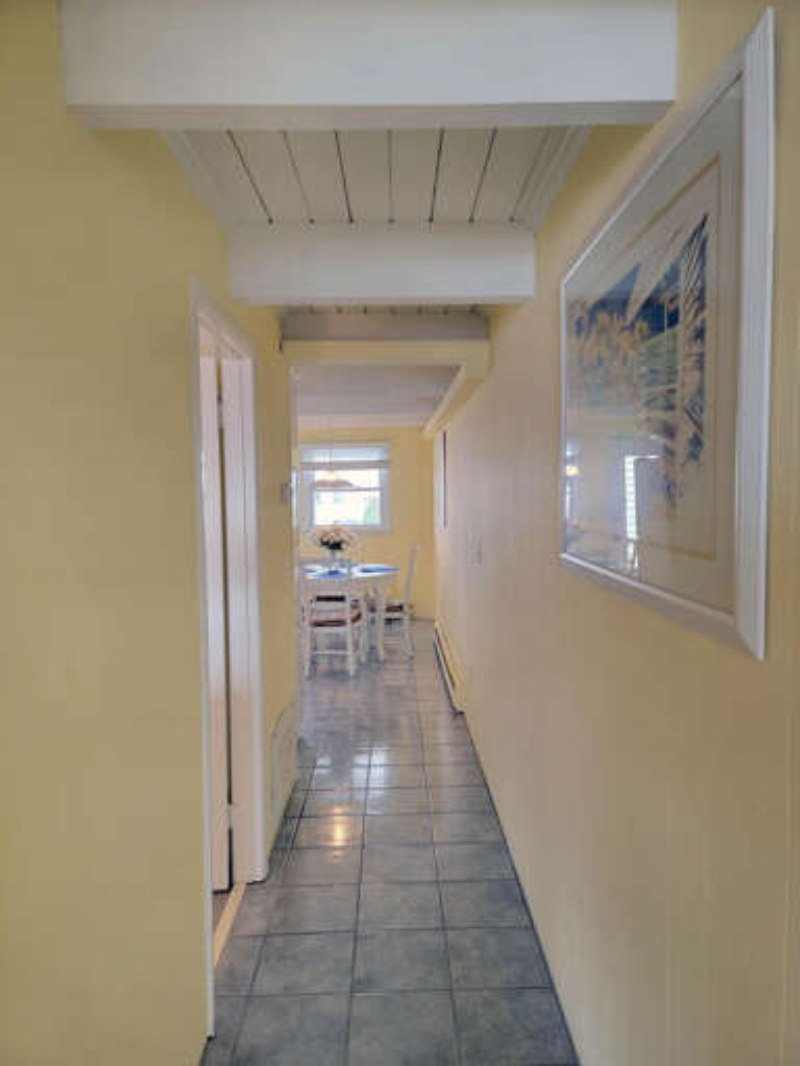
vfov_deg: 71.6
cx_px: 400
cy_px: 533
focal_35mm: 24
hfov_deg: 56.8
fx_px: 740
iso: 320
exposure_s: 1/119
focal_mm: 6.7
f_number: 1.8
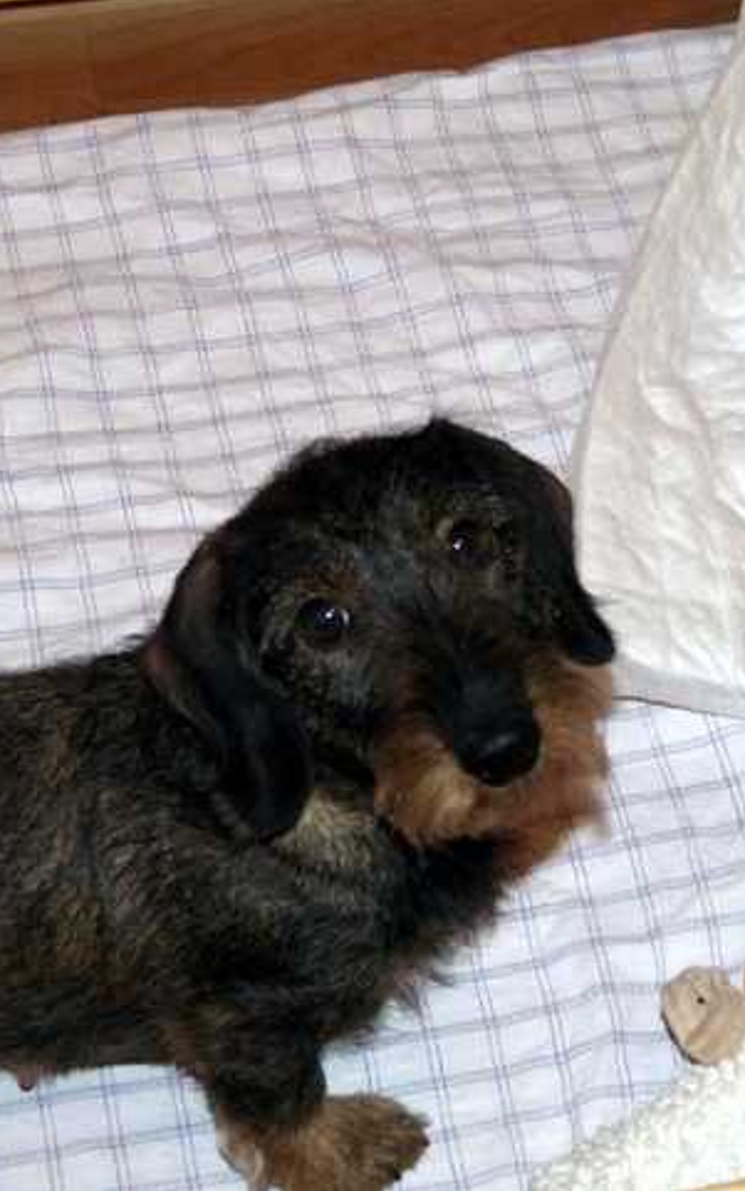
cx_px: 776
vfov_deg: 21.2
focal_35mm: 98
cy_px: 594
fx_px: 3181
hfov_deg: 13.2
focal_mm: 12.4
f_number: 3.3
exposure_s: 1/125
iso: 800
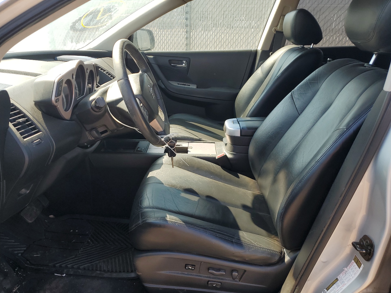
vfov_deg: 51.4
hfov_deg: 65.3
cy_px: 147
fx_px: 305
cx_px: 191
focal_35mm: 27
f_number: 1.5
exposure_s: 1/556
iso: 50
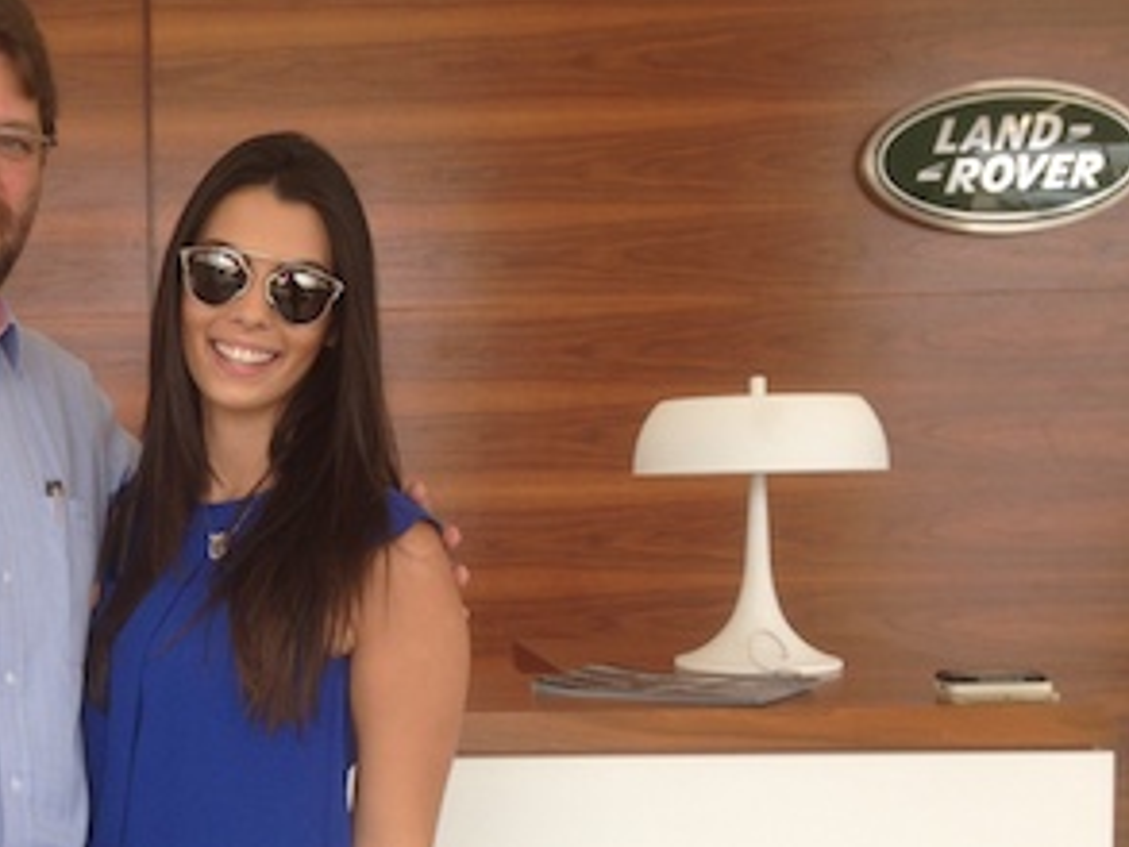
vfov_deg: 23.5
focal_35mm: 62
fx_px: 2023
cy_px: 591
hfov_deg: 30.1
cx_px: 162
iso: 50
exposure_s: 1/136
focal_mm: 4.12
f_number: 2.4
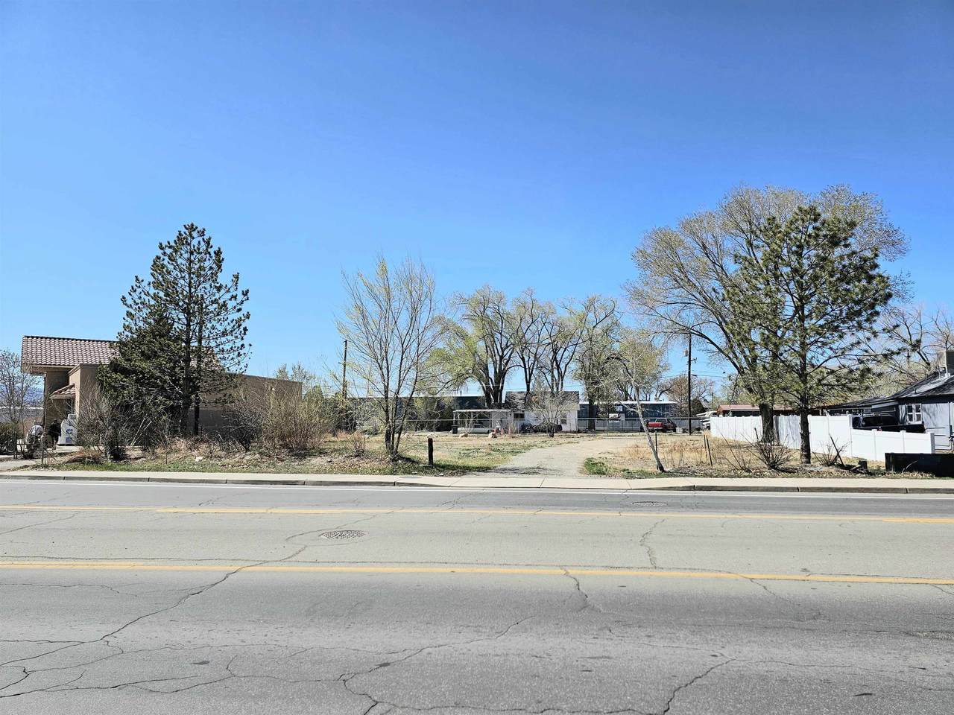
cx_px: 477
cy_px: 358
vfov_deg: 58.9
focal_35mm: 23
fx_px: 634
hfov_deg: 73.9
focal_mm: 6.3
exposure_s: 1/1250
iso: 10
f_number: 1.7
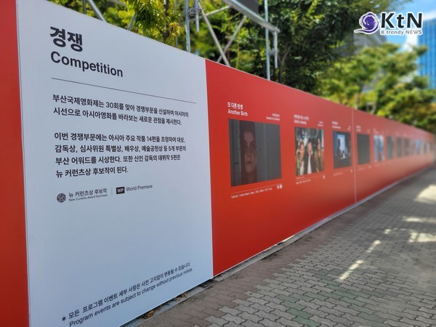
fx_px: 327
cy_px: 164
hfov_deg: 67.3
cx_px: 218
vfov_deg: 53.1
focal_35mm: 26
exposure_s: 1/1070
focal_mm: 5.4
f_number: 1.8
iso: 40
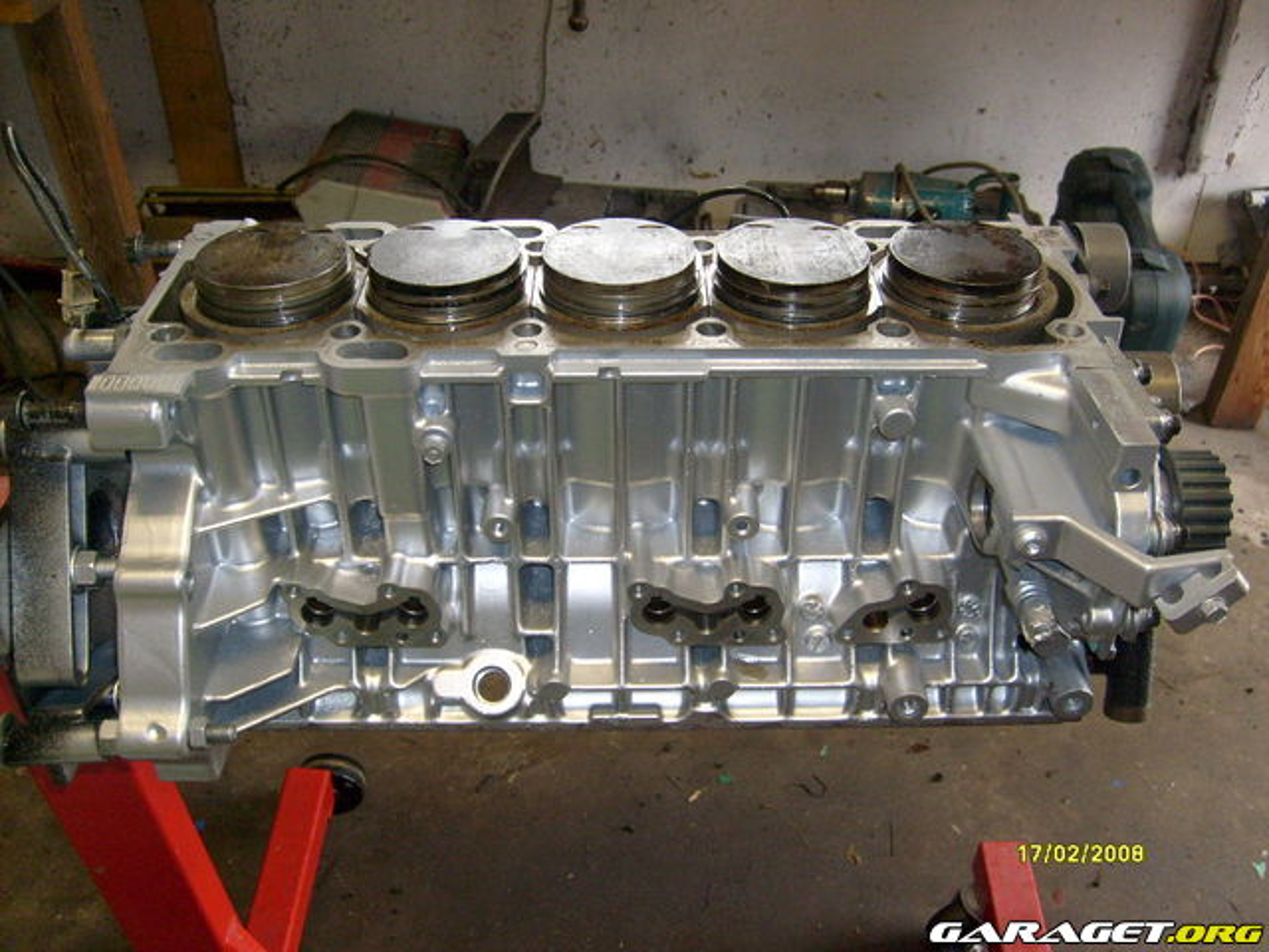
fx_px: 1283
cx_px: 634
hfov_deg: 52.6
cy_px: 476
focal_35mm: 35
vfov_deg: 40.7
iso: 100
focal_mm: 5.8
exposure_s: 1/45
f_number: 2.8
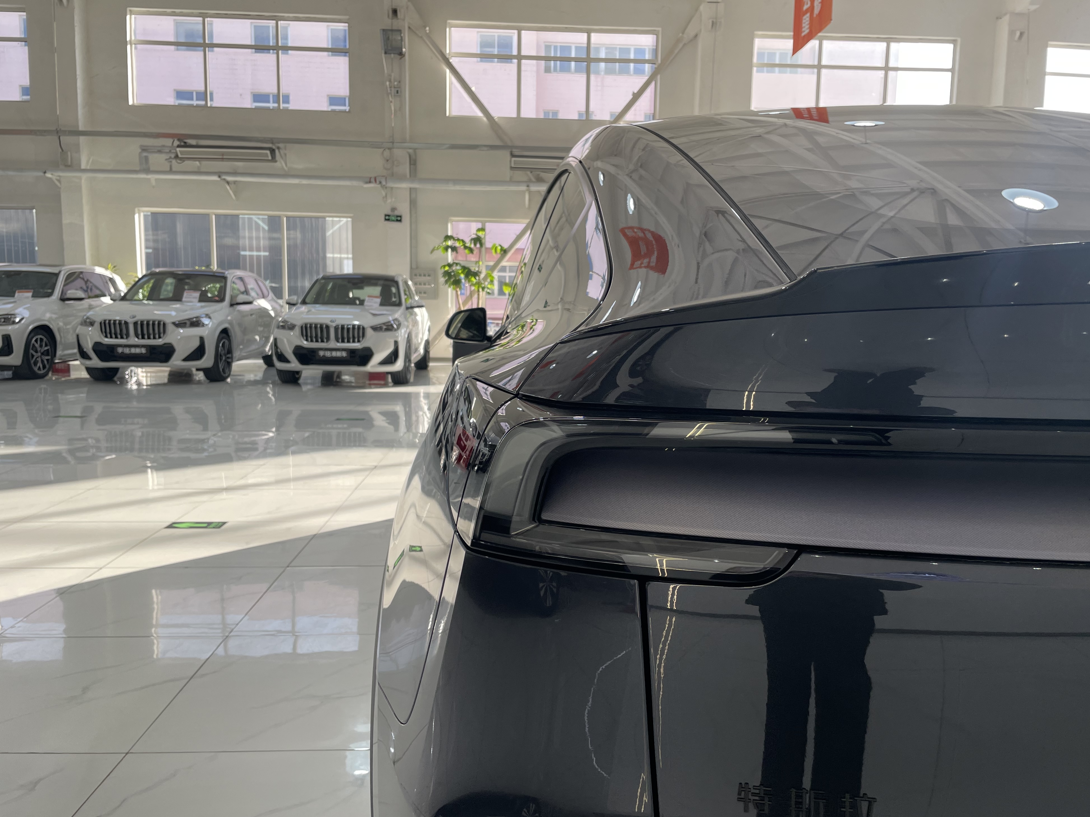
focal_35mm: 27
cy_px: 423
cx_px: 561
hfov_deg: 65.3
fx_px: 850
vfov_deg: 51.3
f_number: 1.6
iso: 32
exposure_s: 1/278
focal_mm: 4.2
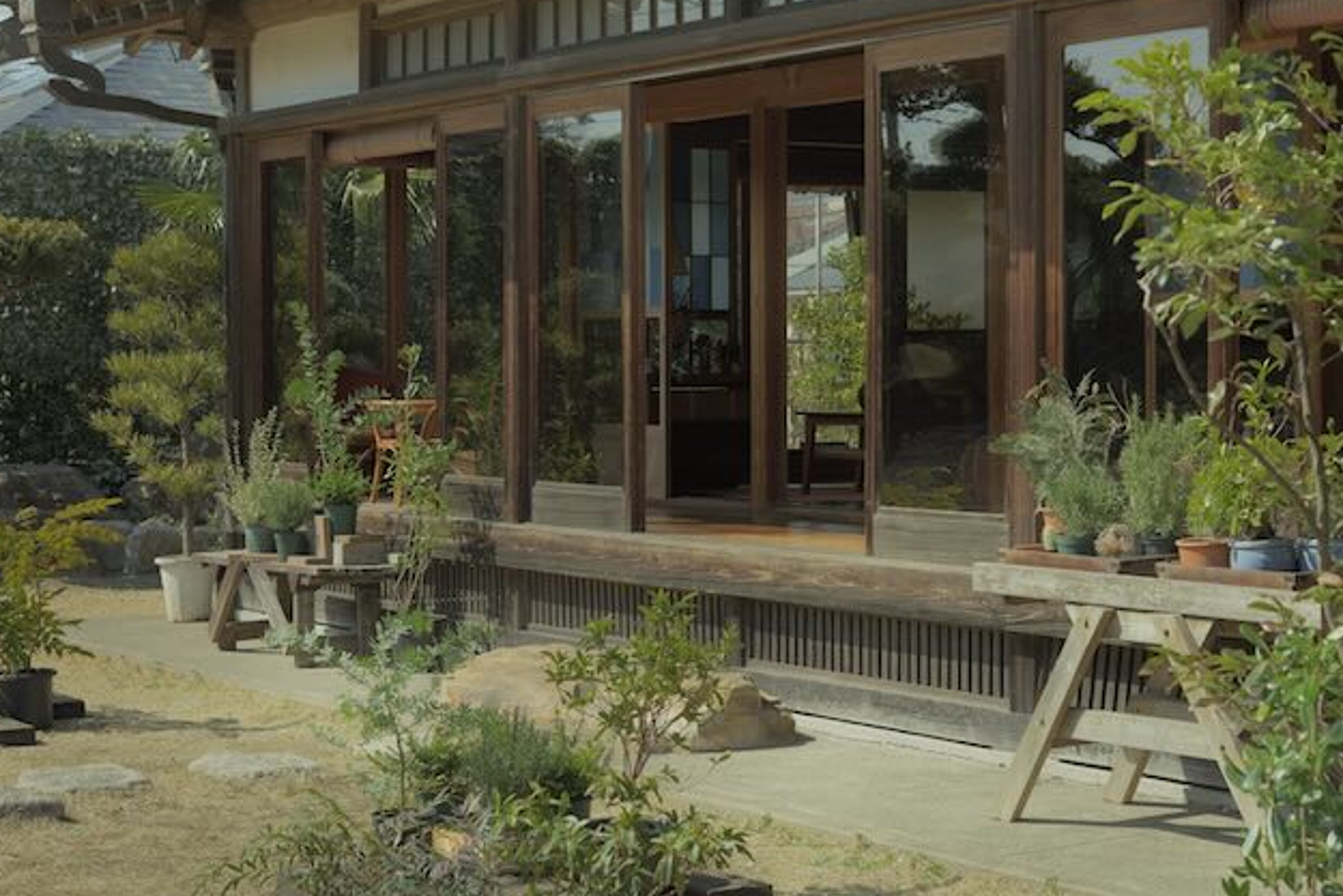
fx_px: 2910
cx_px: 812
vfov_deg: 17.5
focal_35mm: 78
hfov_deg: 25.9
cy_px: 393
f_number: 6.3
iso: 100
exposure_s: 1/250
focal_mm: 62
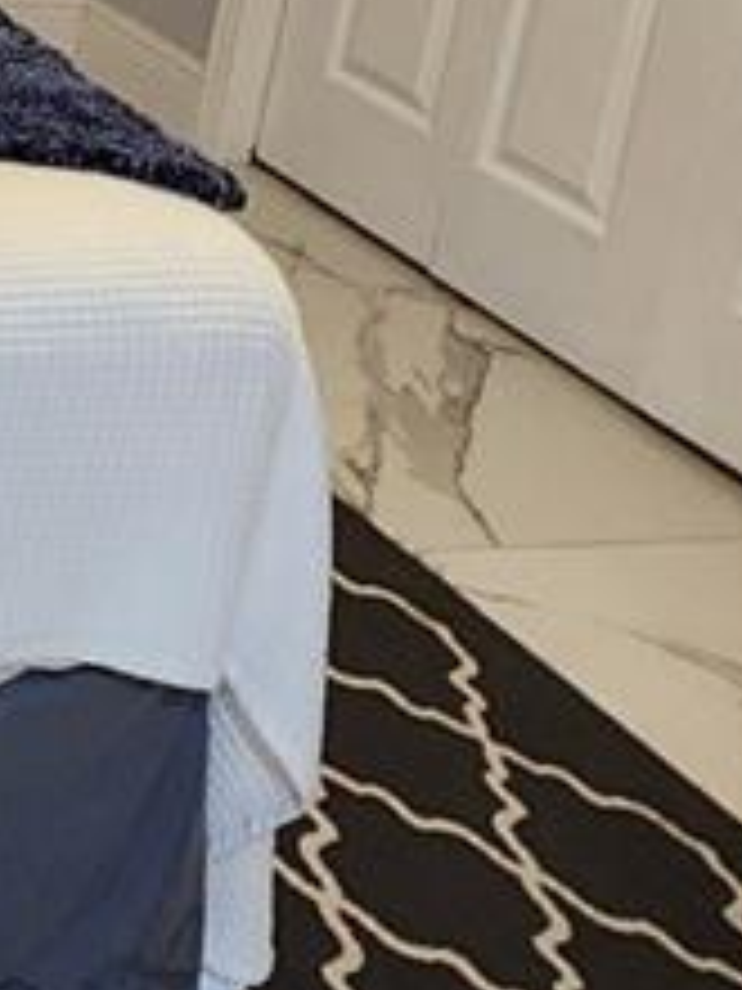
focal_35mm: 71
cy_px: -360
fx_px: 2029
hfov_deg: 16.4
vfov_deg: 23.6
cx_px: -693
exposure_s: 1/60
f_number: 2.2
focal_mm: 2.2
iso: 400
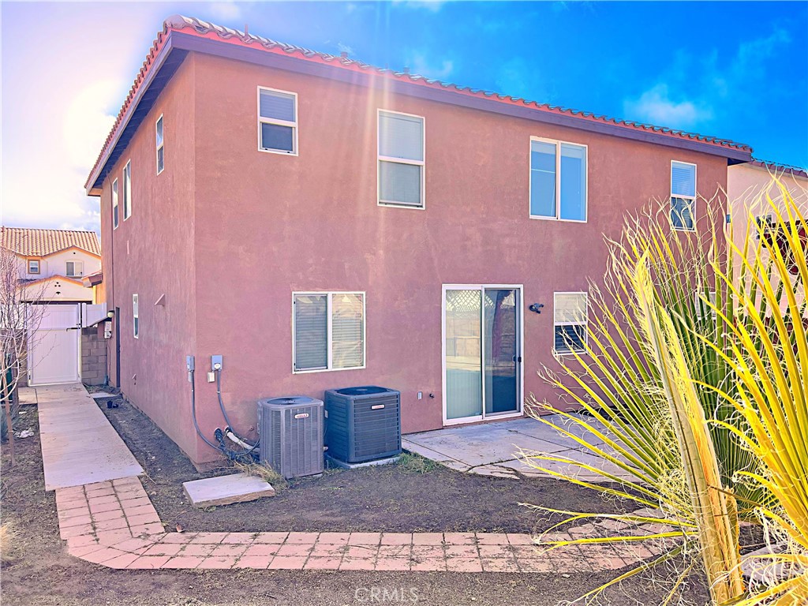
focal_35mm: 26
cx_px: 404
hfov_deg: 67.3
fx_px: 607
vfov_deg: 53.1
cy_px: 303
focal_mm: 5.7
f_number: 1.5
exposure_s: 1/1972
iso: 50
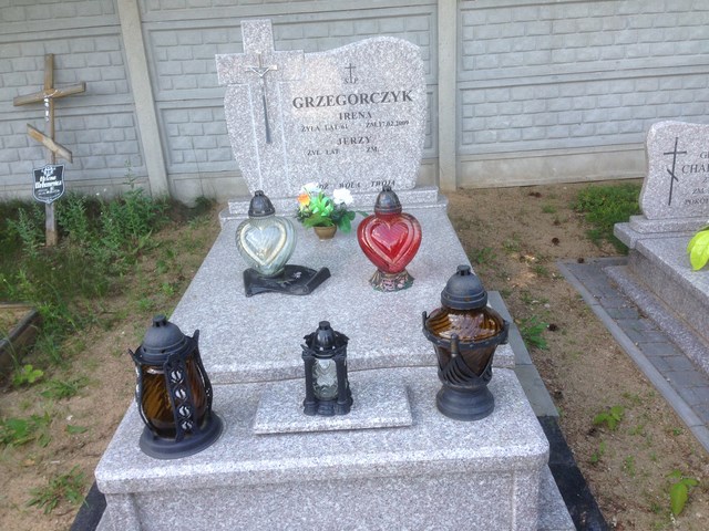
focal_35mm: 33
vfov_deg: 42.9
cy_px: 266
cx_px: 354
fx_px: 676
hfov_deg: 55.4
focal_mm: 4.12
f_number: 2.4
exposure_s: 1/132
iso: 50
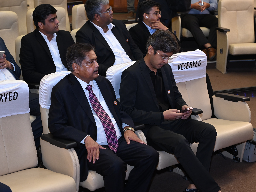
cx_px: 127
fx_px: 525
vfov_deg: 20.7
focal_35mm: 71
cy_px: 97
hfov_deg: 27.4
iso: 1600
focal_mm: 65
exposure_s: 1/125
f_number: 5.6
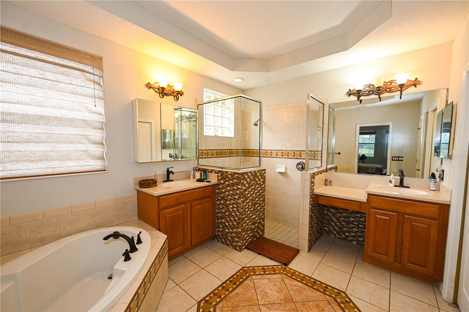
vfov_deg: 81.2
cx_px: 234
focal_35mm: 14
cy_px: 156
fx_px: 182
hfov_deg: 104.3
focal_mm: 14
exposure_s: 1/60
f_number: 4
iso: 2800
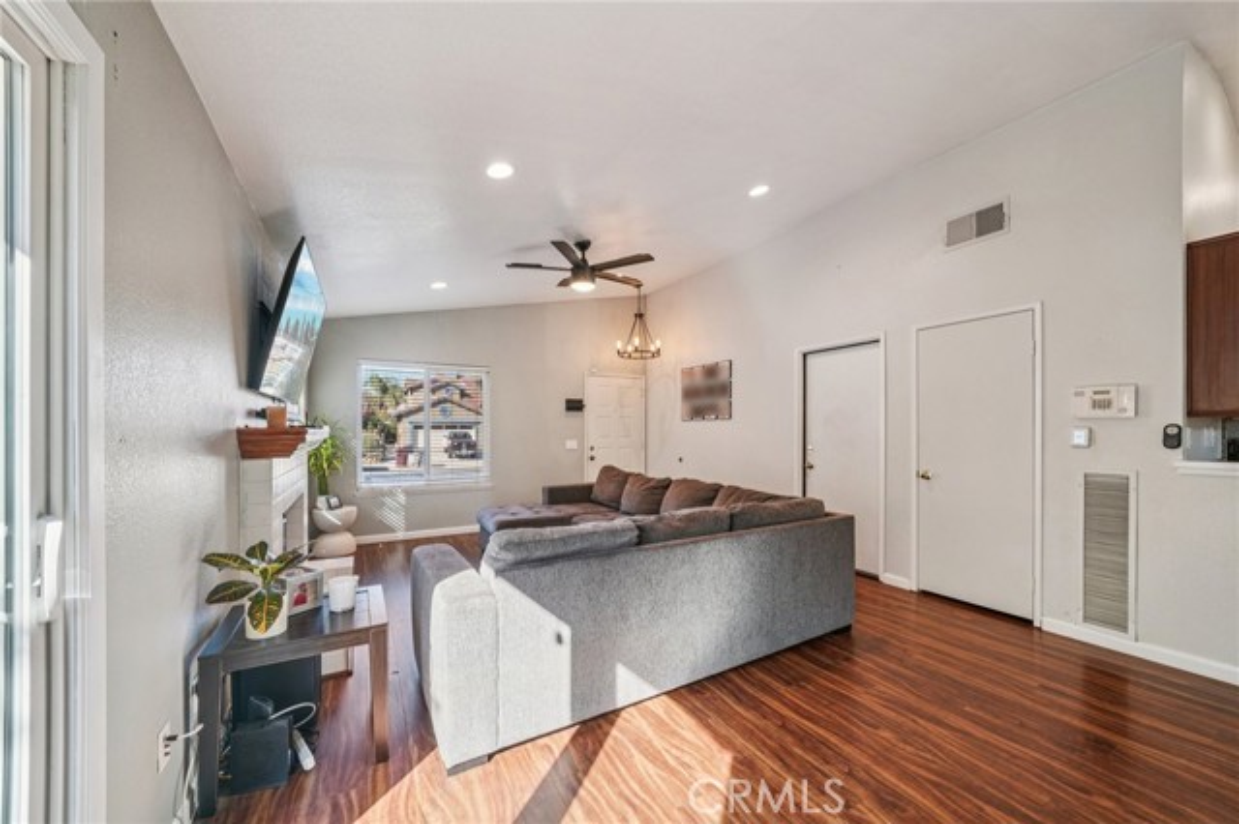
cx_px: 620
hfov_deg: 108.4
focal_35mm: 13
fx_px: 447
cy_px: 412
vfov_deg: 85.4
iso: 400
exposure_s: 1/25
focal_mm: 13
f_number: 8
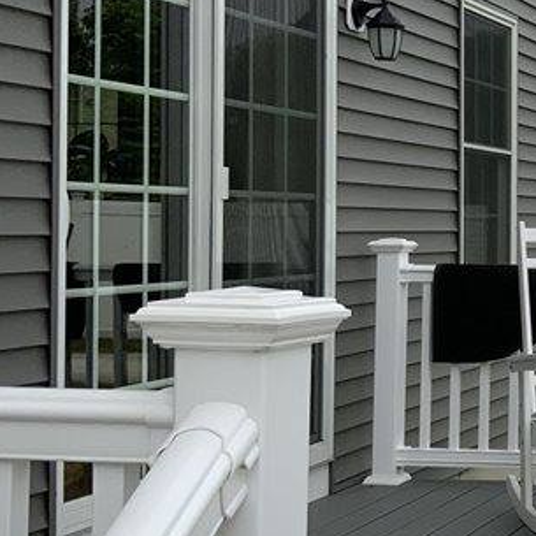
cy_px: 220
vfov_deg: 20.2
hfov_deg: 18.0
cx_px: 798
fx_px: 1507
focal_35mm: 86
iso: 20
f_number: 1.8
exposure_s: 1/3125
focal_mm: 3
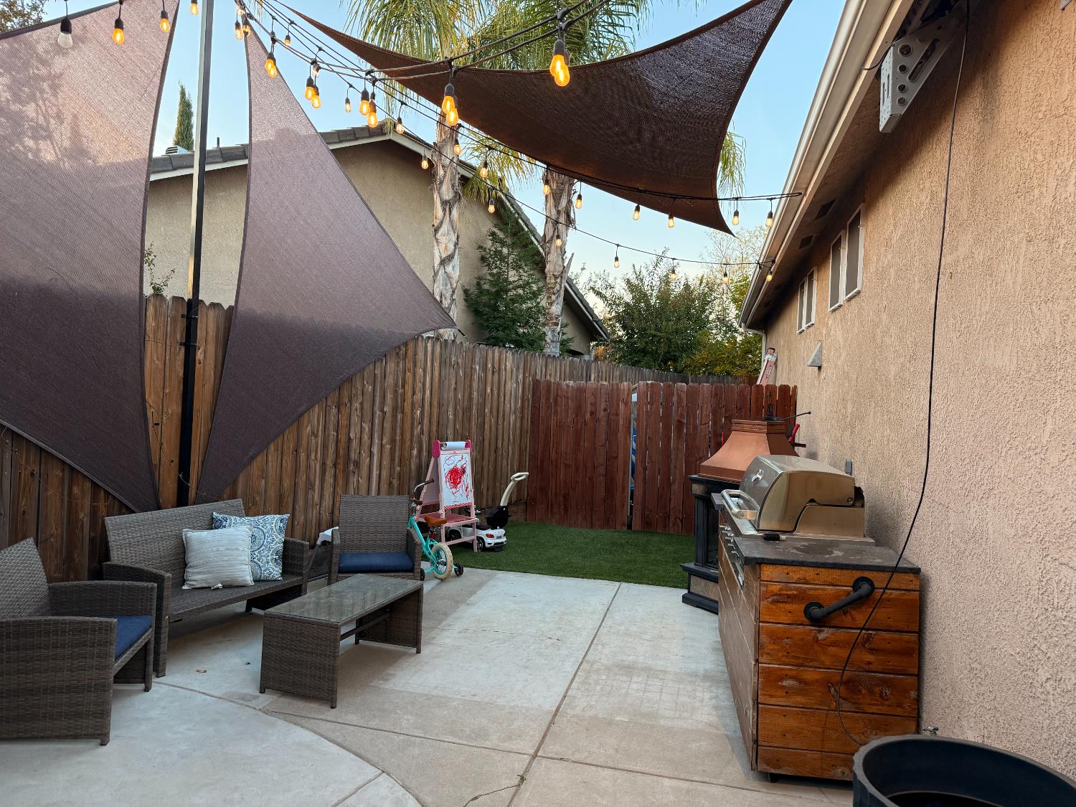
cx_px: 538
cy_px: 404
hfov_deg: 71.6
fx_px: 746
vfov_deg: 56.8
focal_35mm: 24
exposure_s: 1/189
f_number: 1.78
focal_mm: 6.76
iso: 200
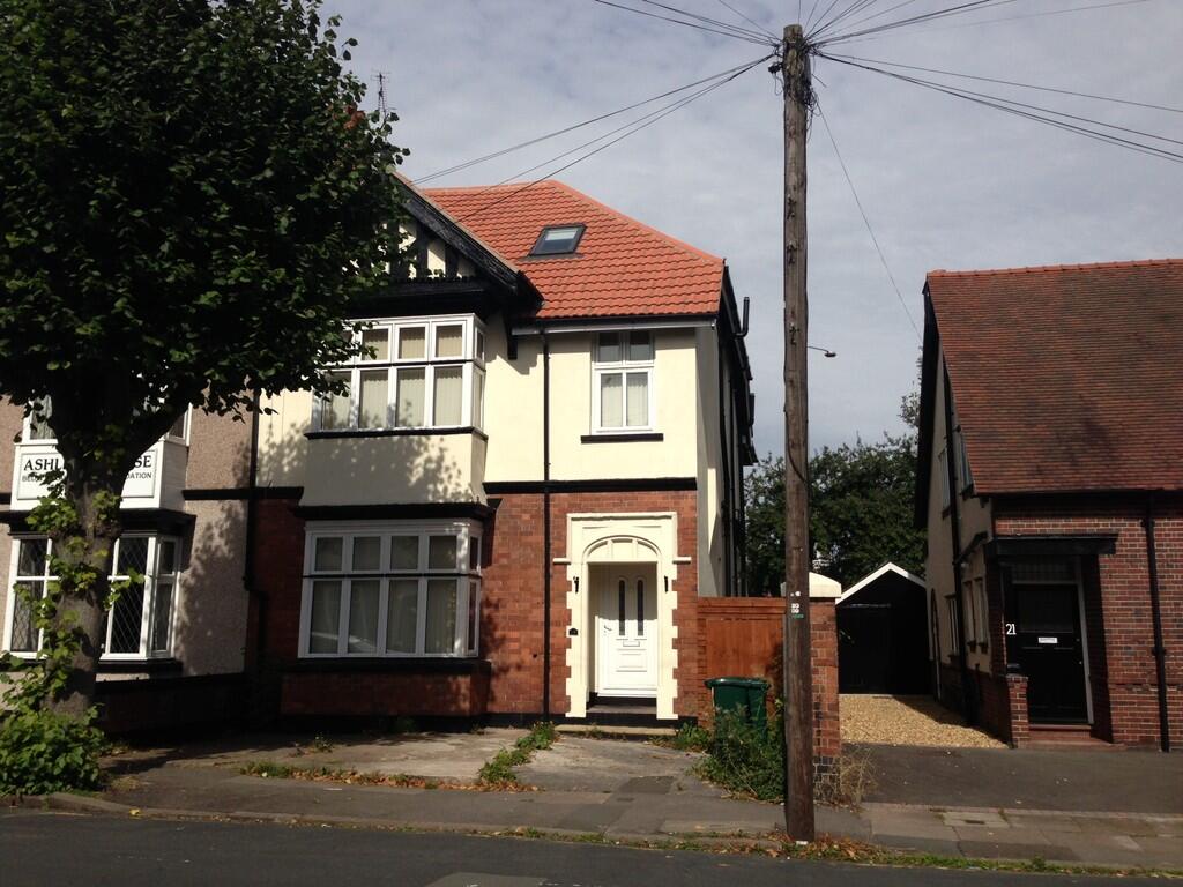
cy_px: 444
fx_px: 1128
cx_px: 592
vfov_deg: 42.9
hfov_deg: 55.4
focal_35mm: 33
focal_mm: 4.13
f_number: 2.4
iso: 50
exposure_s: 1/2262
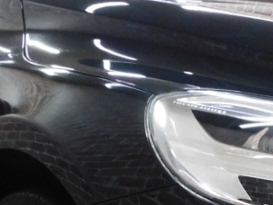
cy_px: 226
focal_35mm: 121
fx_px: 954
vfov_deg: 12.1
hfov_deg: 15.7
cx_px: 315
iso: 320
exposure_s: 1/30
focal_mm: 4
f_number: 3
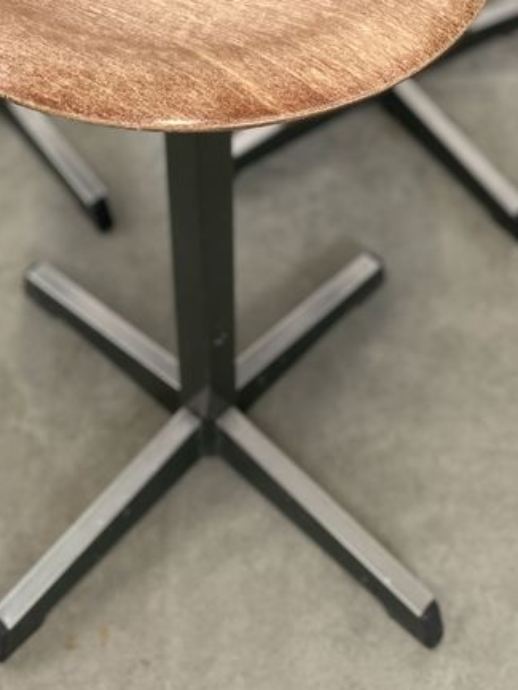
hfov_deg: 24.4
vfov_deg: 29.5
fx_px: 1197
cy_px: -35
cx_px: 204
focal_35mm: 60
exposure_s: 1/100
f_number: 1.6
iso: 80
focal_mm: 4.2
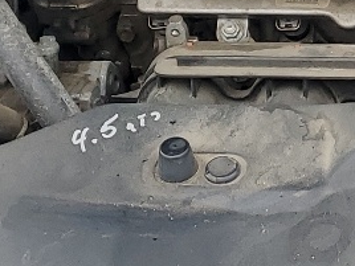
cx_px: 550
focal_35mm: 155
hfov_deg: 12.1
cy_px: 12
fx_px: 1590
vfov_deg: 9.5
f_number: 1.5
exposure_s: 1/556
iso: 50
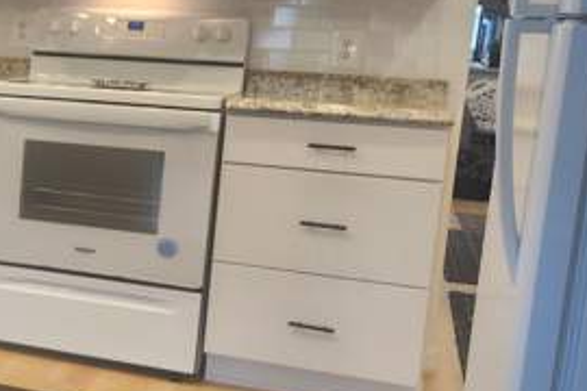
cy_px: 187
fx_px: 1158
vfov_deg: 19.2
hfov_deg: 24.2
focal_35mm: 71
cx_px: -217
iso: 125
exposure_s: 1/120
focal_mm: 5.4
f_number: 1.8
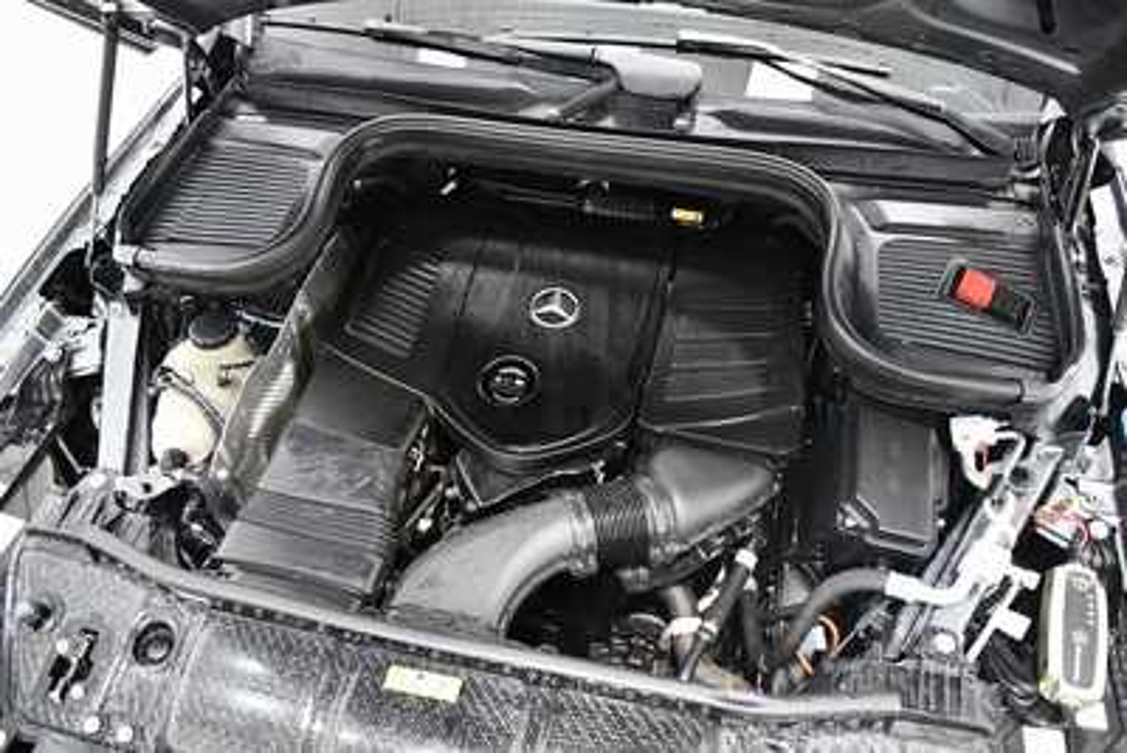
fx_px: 846
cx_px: 564
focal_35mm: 27
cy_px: 376
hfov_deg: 67.4
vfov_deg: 48.0
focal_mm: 18
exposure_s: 1/60
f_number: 3.5
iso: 5000
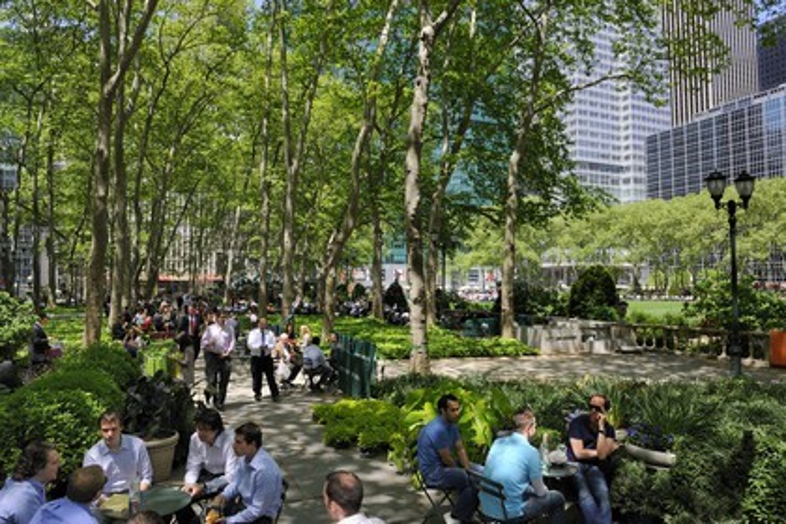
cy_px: 262
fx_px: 524
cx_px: 393
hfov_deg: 73.7
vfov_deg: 53.1
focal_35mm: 24
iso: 200
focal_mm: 24
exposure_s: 1/200
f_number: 7.1
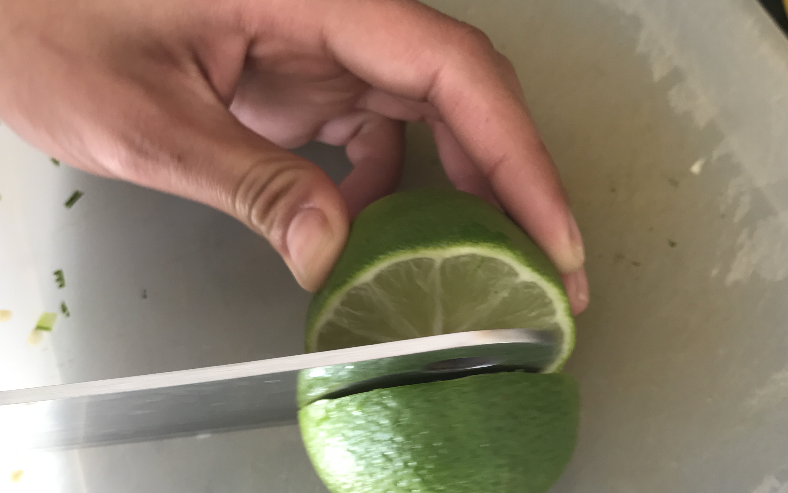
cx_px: 407
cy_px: 360
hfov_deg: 44.4
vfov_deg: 28.2
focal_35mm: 45
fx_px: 966
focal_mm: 3.99
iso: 20
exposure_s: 1/30
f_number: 1.8
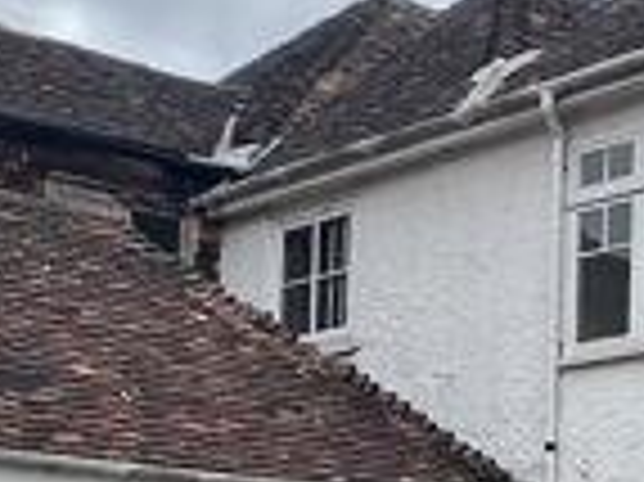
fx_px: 1729
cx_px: 685
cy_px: 604
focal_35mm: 93
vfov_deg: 15.2
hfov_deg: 20.3
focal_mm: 1.57
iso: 32
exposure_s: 1/595
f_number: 1.8
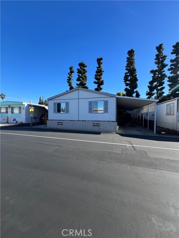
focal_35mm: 13
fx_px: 90
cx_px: 90
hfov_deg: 89.9
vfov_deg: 106.2
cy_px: 119
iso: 32
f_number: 1.8
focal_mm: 1.57
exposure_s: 1/747
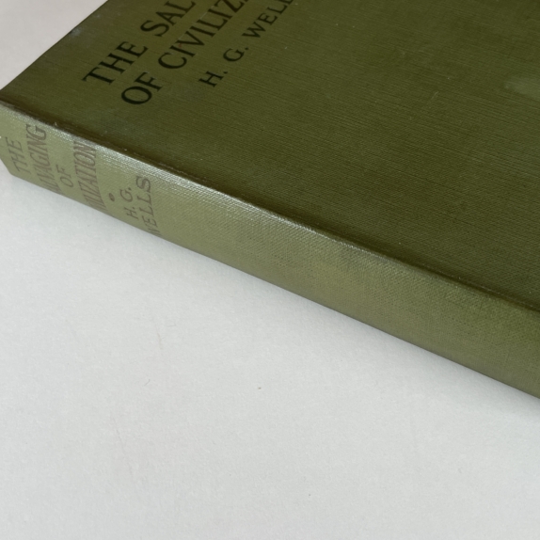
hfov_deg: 40.7
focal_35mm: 41
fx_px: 724
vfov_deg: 40.6
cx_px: 333
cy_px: 196
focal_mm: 4.2
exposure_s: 1/100
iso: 50
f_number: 1.6
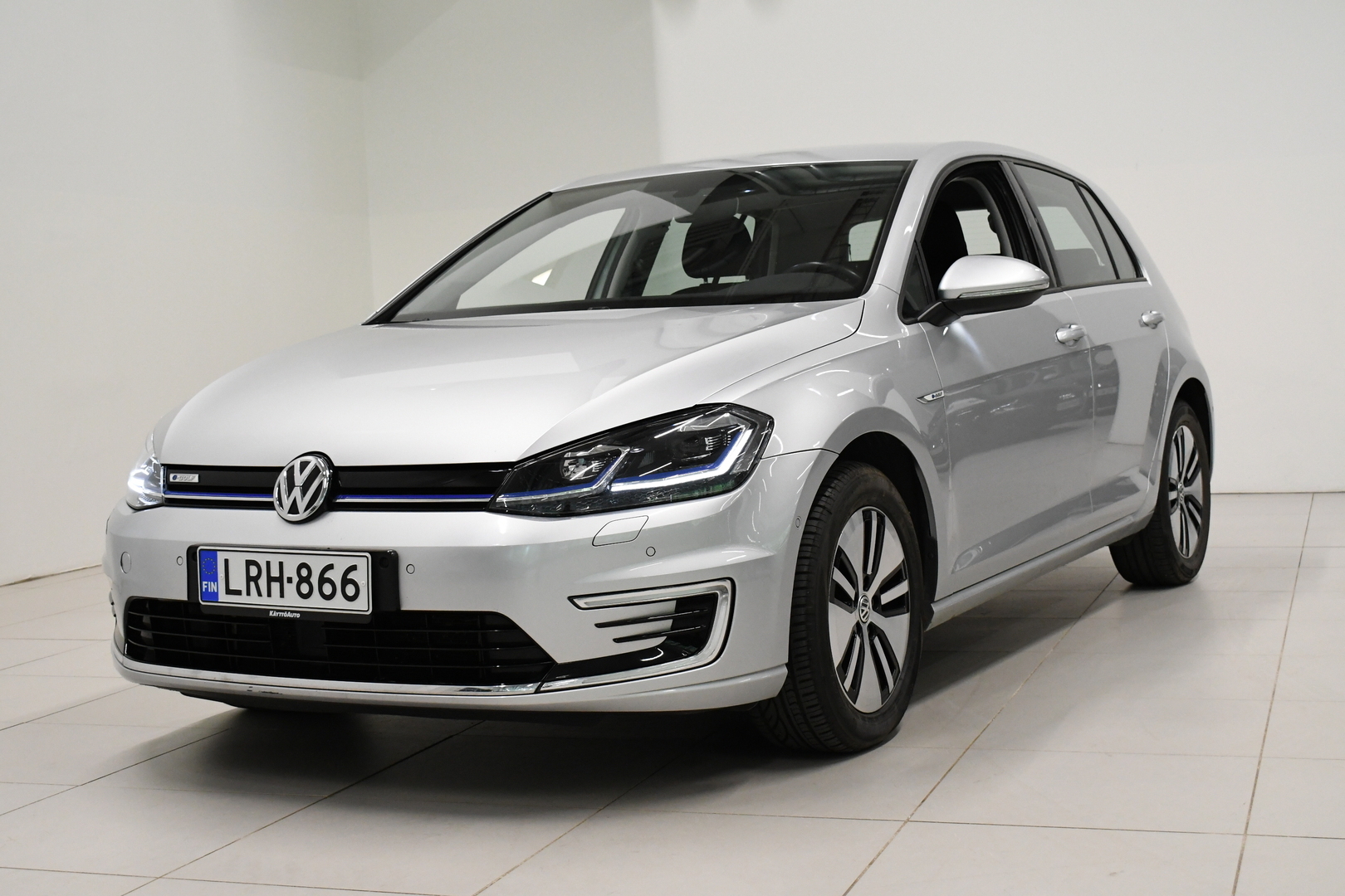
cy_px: 448
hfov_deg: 38.9
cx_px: 672
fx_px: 1905
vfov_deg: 26.5
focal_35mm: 51
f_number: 6.3
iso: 2500
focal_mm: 34
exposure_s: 1/160
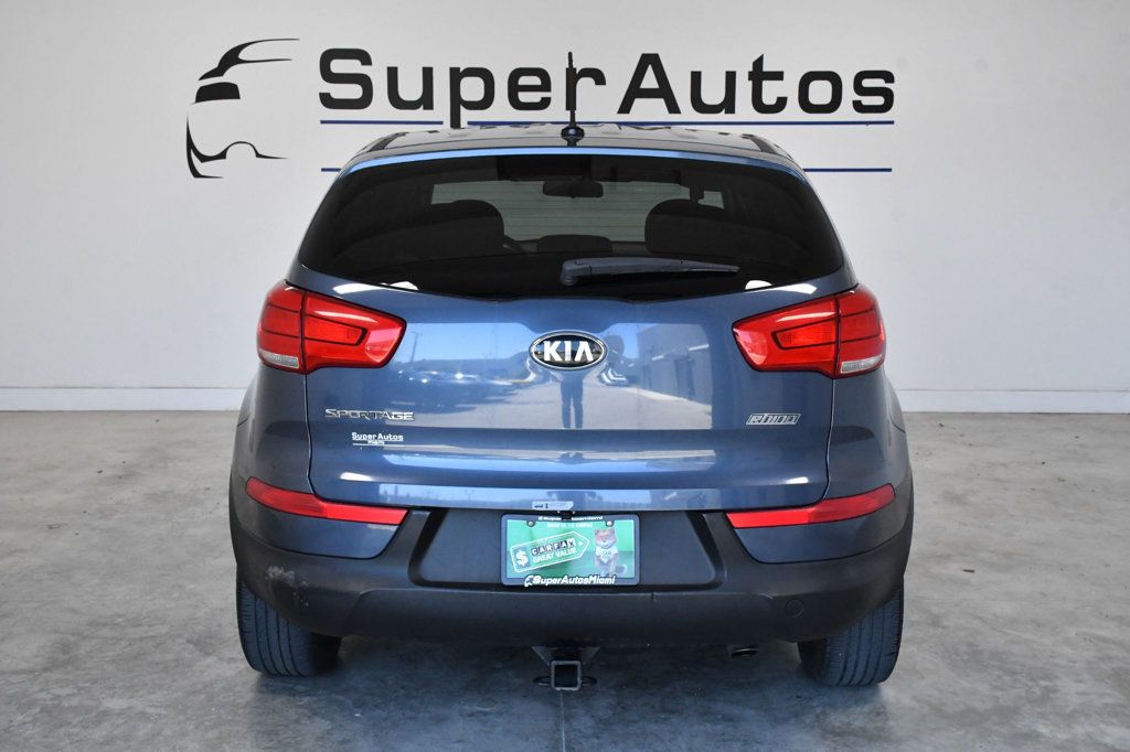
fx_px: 1255
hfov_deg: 48.5
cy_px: 376
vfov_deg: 33.4
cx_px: 565
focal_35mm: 40
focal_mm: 27
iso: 2500
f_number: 10
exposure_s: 1/400
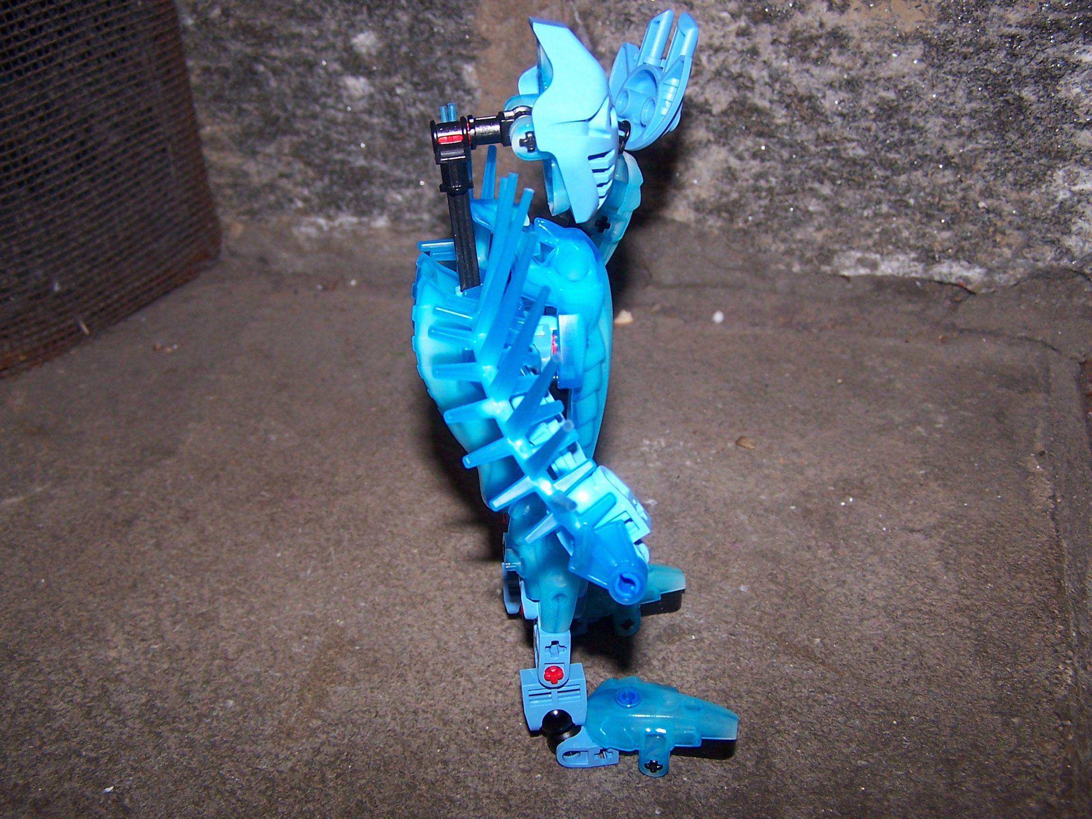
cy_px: 410
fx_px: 1199
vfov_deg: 37.7
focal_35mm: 38
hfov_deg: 49.0
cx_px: 546
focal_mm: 6.3
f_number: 2.8
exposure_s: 1/60
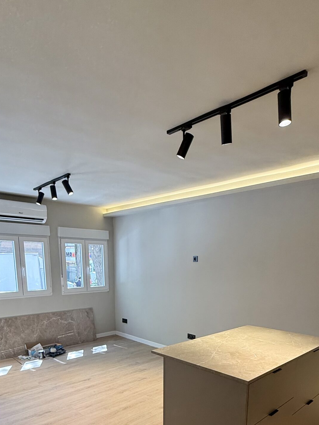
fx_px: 307
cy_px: 323
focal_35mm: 25
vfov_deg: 64.8
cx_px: 158
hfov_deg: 54.9
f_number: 2.2
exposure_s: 1/100
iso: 100
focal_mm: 2.22
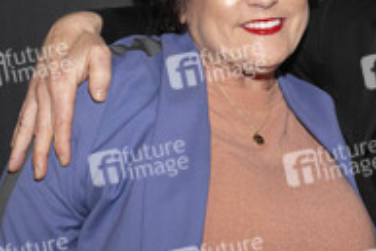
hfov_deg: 17.9
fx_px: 1171
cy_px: 18
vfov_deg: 12.2
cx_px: 359
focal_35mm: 112
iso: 800
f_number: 5.6
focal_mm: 48
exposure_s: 1/200
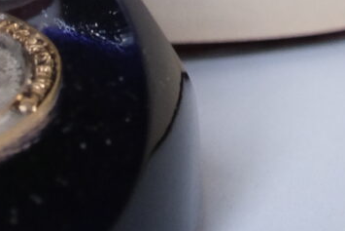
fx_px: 2627
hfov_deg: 7.4
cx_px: 499
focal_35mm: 274
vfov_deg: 4.7
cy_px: -542
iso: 1250
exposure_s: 1/100
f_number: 4
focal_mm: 25.4
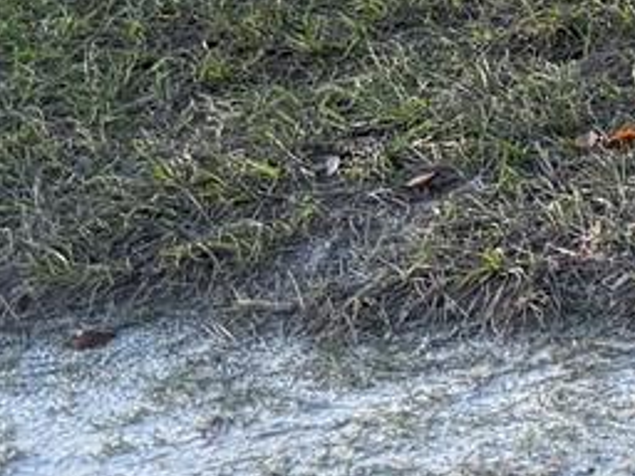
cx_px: 1622
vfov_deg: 8.8
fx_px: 2752
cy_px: -754
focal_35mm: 150
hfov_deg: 10.8
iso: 100
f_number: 1.78
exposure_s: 1/1314
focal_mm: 6.76
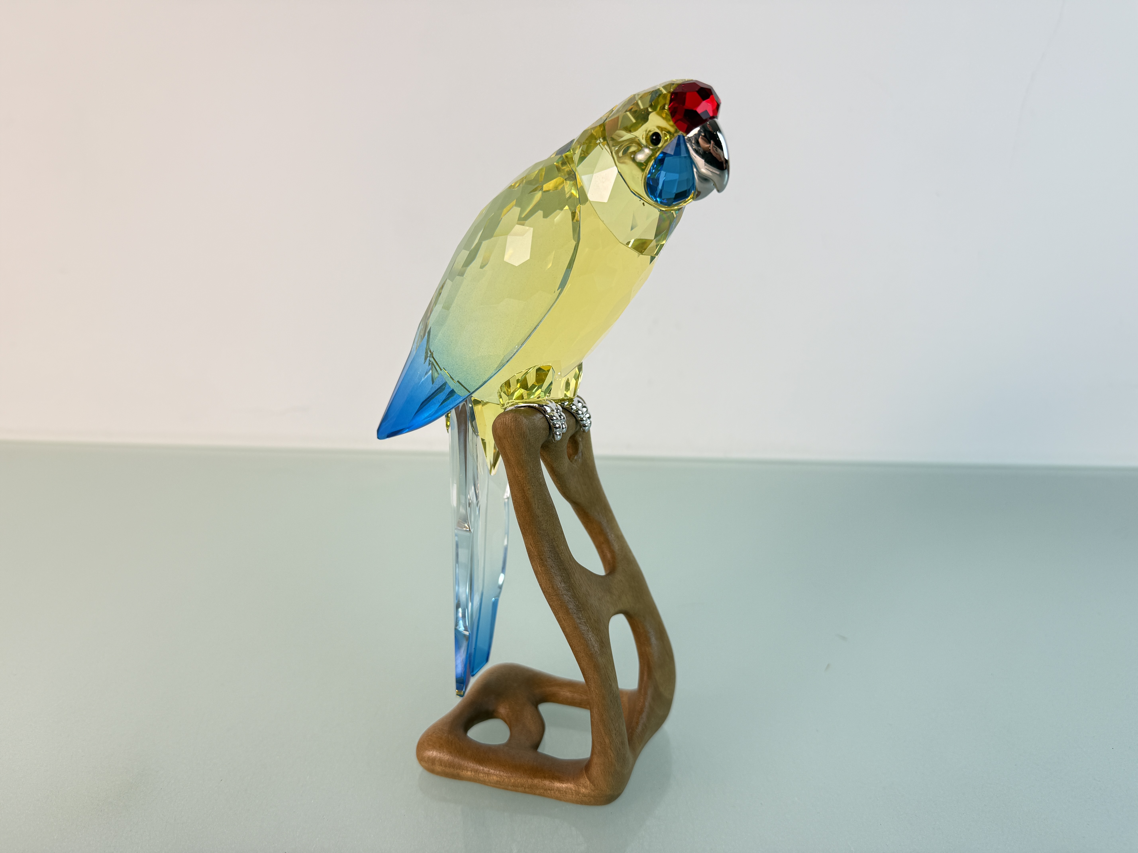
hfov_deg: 71.6
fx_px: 789
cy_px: 426
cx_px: 569
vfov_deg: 56.8
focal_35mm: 24
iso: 64
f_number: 1.78
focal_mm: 6.76
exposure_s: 1/182
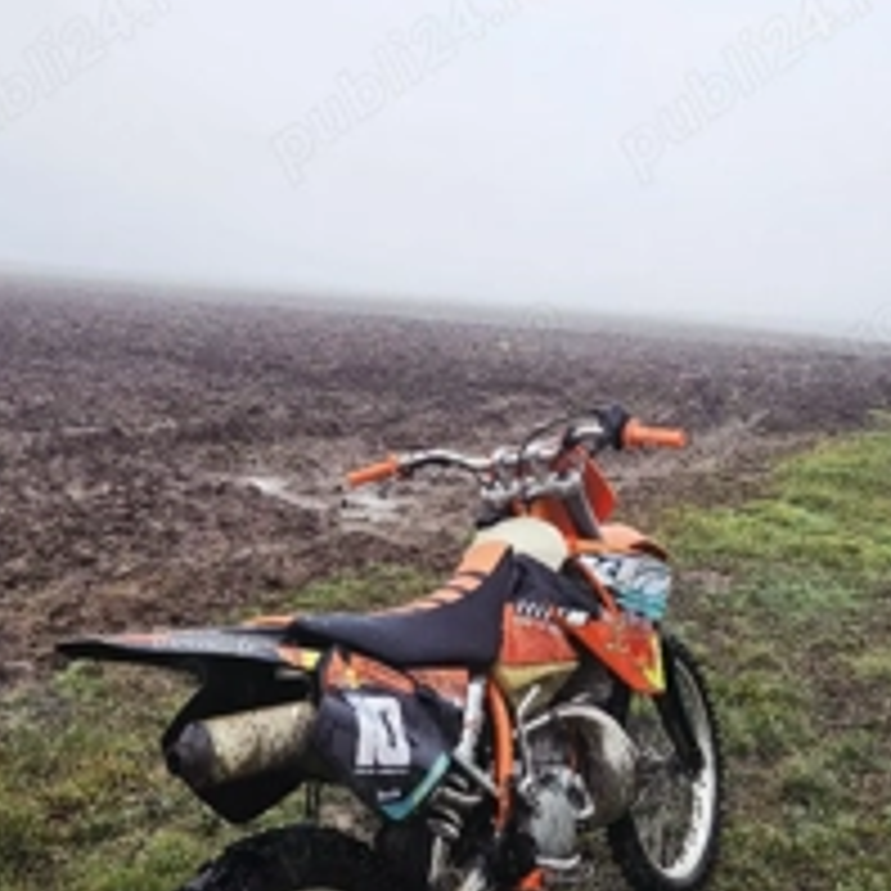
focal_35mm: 41
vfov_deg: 40.9
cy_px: 464
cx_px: 504
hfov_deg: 40.8
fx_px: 1194
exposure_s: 1/175
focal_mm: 5.4
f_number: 1.8
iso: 25
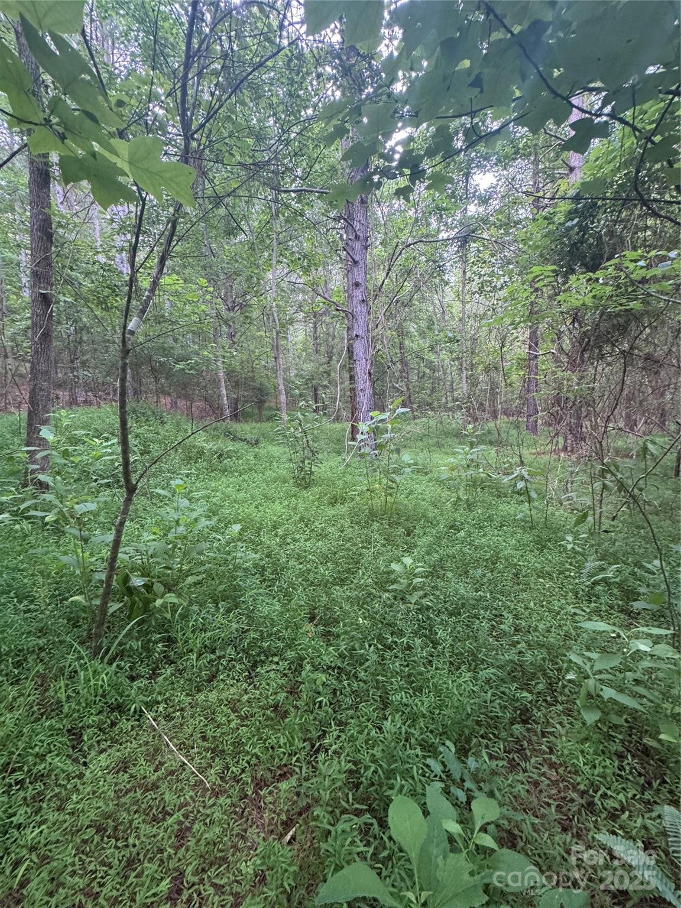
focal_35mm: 14
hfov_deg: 85.7
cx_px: 340
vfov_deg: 102.1
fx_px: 367
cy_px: 454
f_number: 2.2
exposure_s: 1/60
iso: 500
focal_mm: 2.22
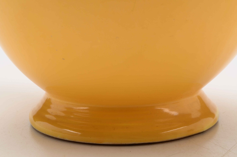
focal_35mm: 82
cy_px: 78
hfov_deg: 24.7
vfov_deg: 16.5
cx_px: 118
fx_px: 542
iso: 100
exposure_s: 1/160
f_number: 25
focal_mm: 55
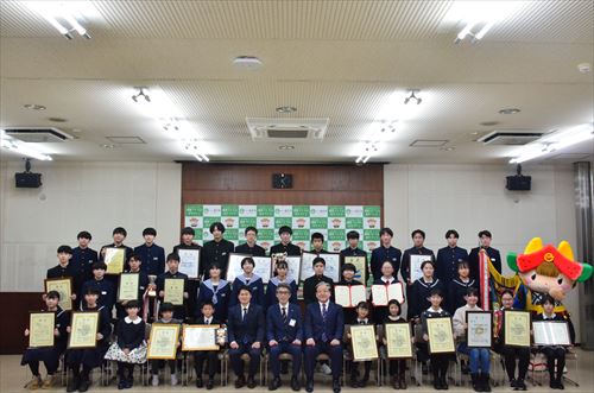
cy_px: 196
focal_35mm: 33
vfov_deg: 39.8
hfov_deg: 57.3
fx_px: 543
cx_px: 297
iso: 3200
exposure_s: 1/160
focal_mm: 22
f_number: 6.3
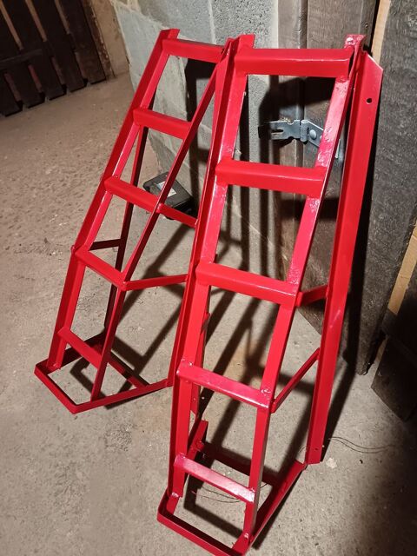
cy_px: 278
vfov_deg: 71.6
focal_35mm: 24
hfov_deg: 56.8
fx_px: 385
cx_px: 208
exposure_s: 1/16.7
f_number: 1.75
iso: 5682
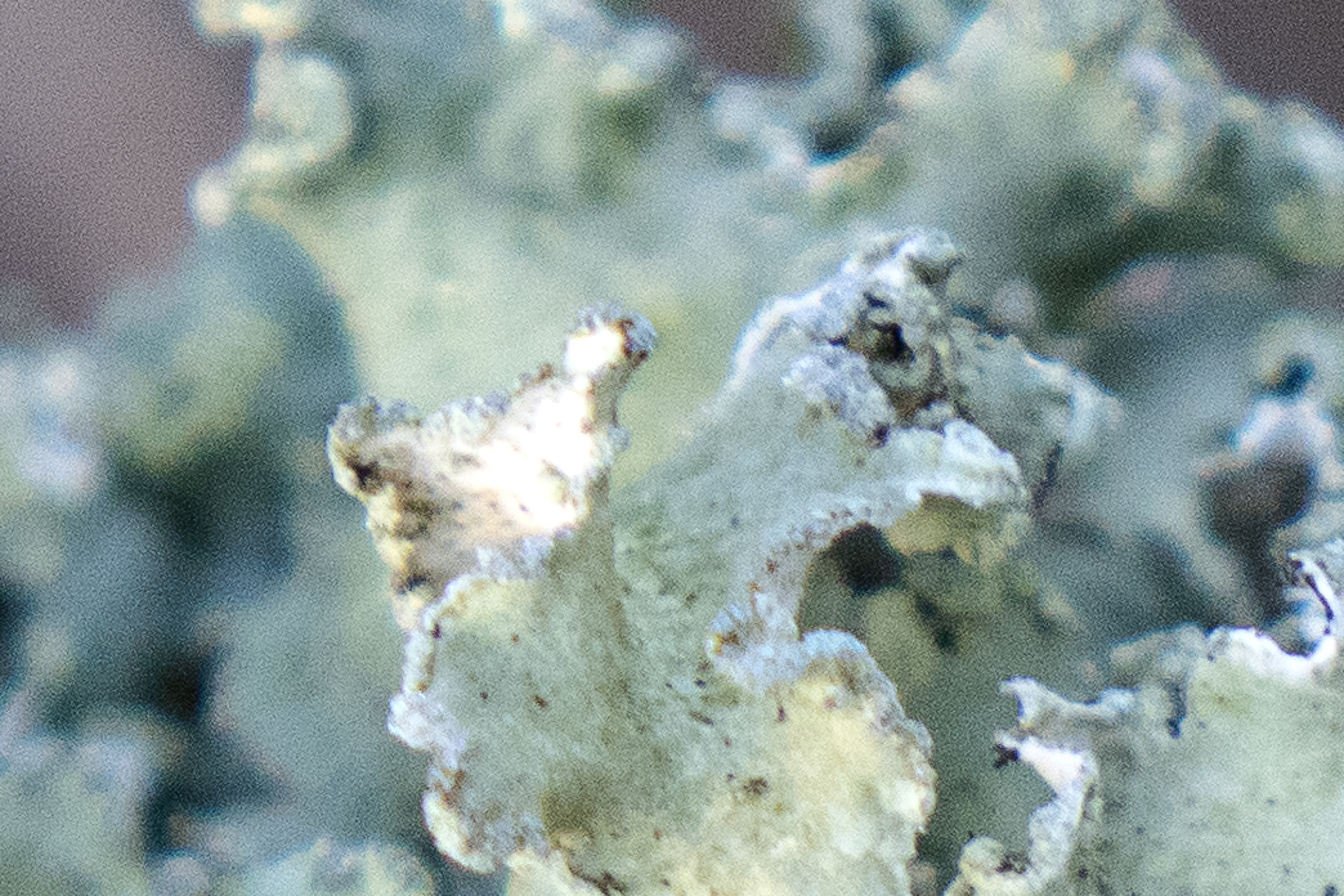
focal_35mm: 503
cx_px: 1156
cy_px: 1480
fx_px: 18777
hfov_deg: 4.1
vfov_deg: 2.7
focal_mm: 35.3
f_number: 2.8
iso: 500
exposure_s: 1/100
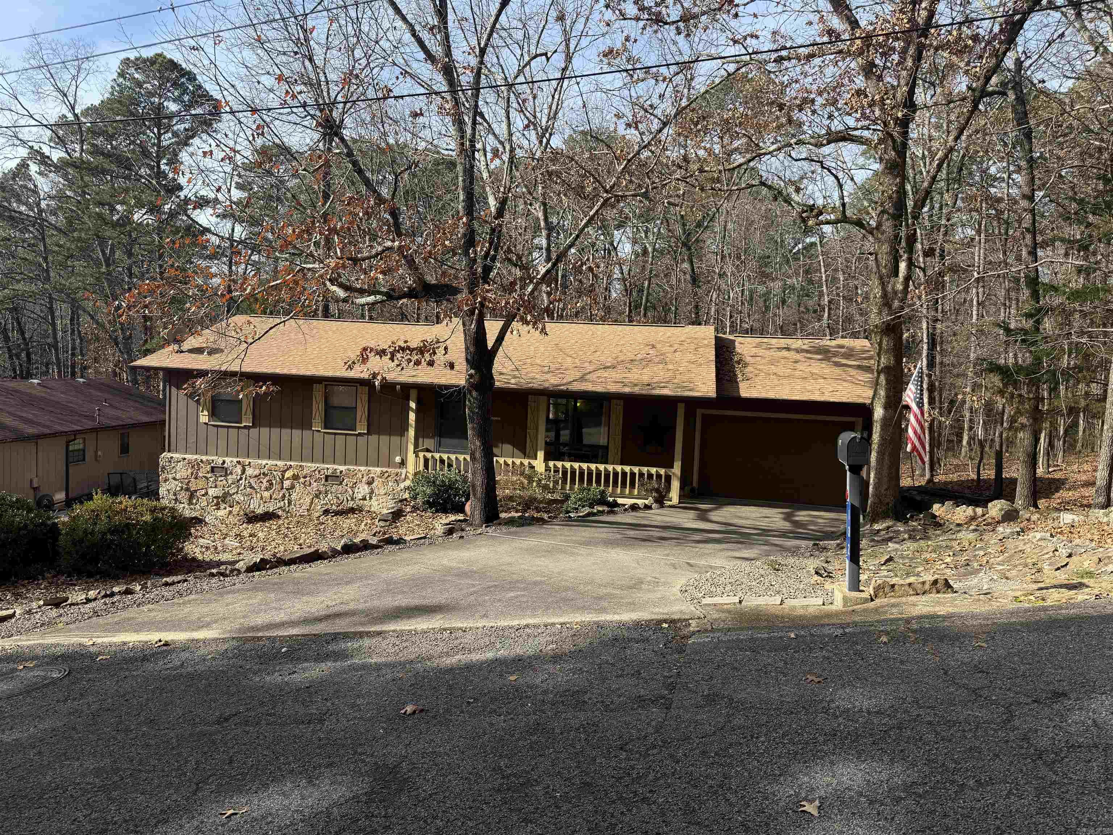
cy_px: 418
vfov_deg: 56.8
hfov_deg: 71.6
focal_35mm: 24
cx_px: 556
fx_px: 772
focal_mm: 6.76
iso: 80
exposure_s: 1/3425
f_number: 1.78
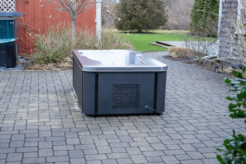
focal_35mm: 50
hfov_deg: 39.6
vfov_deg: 27.0
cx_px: 123
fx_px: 342
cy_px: 82
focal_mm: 50
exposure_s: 1/125
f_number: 5
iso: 200
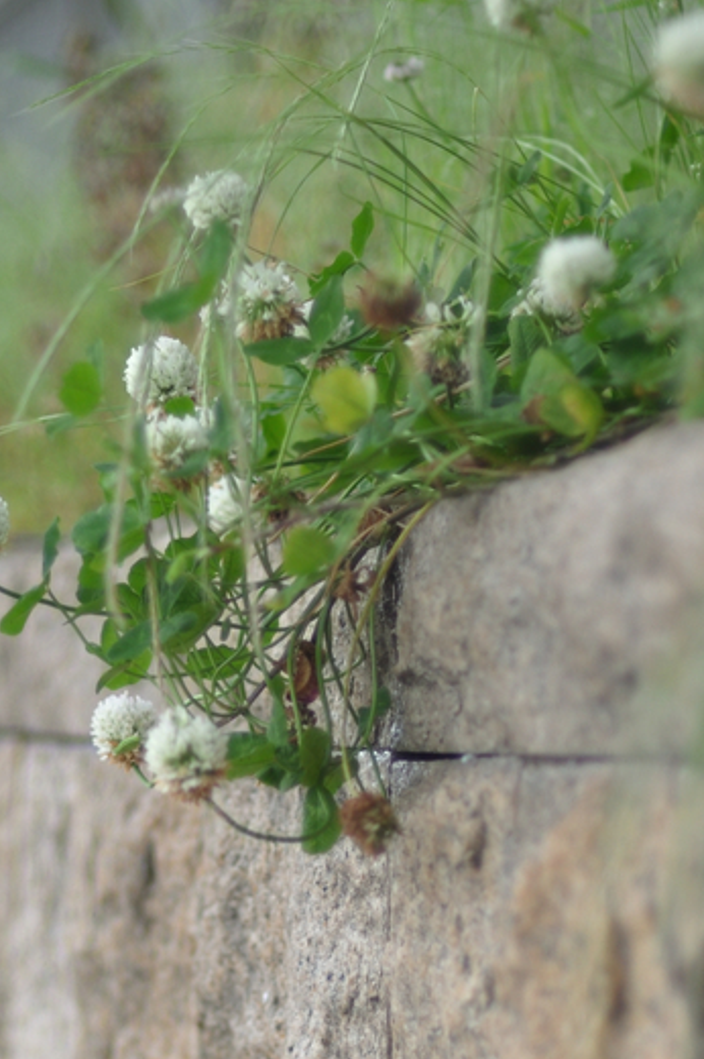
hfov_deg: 7.9
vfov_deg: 11.9
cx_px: 146
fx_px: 5081
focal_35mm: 173
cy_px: 785
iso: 200
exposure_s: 1/1250
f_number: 1.8
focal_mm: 50
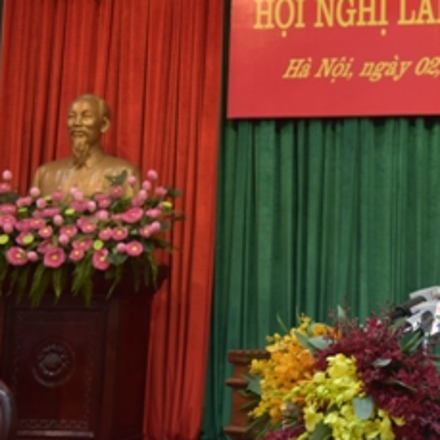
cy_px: 174
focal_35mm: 75
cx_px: 394
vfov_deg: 23.0
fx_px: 1079
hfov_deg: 22.5
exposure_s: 1/125
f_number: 3.5
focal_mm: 45
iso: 1250
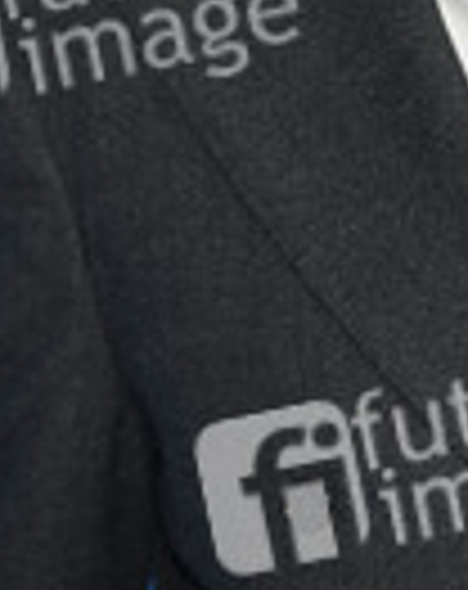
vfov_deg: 4.1
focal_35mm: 474
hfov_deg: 3.2
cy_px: -207
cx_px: 558
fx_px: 8245
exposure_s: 1/400
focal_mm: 165
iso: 640
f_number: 4
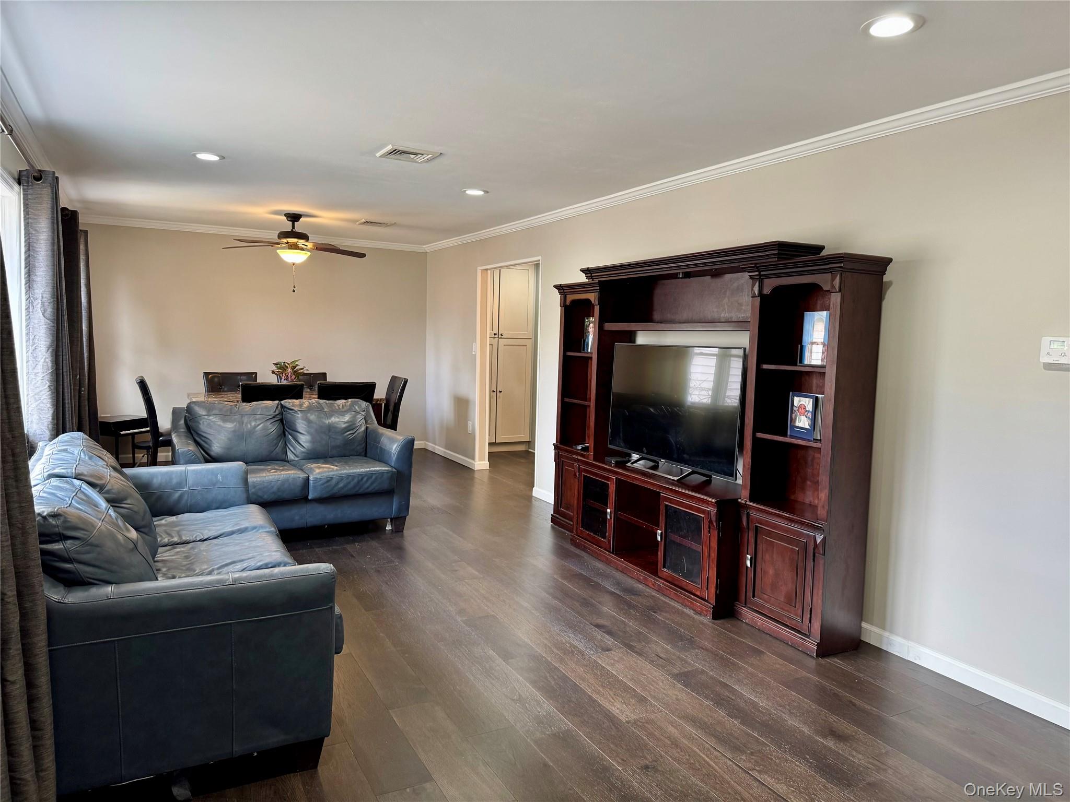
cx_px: 535
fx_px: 742
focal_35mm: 24
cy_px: 401
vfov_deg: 56.8
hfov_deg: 71.6
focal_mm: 6.76
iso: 160
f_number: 1.78
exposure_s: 1/60
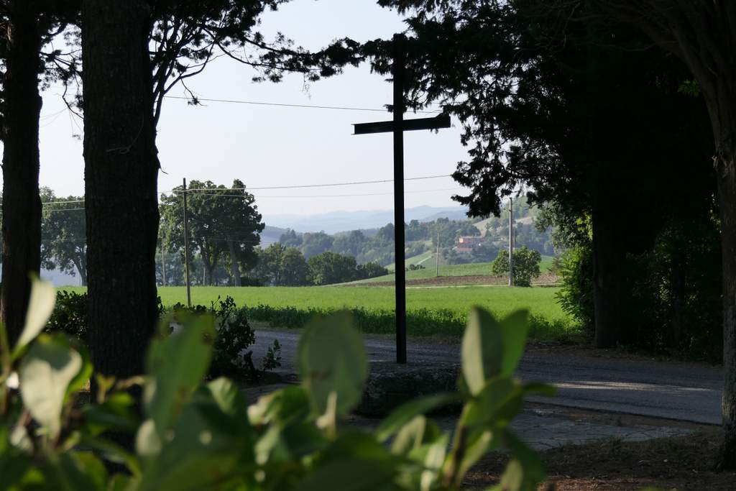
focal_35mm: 81
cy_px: 246
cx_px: 368
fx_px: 1656
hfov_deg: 25.1
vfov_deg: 16.9
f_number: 4
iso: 125
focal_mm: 29.8
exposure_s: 1/800
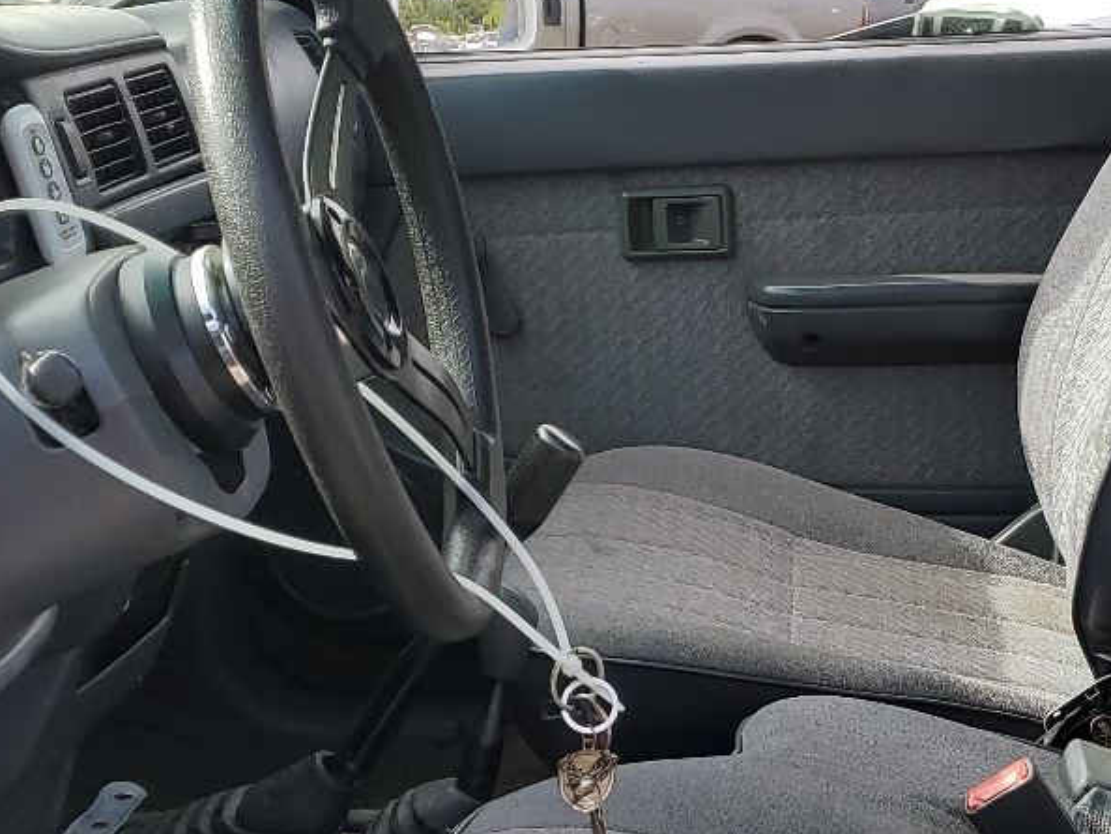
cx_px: 787
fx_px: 2248
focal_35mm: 70
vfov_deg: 20.8
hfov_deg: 27.5
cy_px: 630
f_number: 1.5
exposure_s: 1/1000
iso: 50
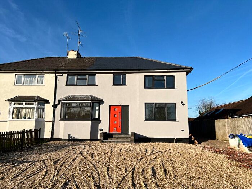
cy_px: 94
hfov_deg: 67.3
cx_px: 126
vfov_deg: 53.1
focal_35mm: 26
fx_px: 189
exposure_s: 1/5076
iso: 50
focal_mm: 5.7
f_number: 1.5
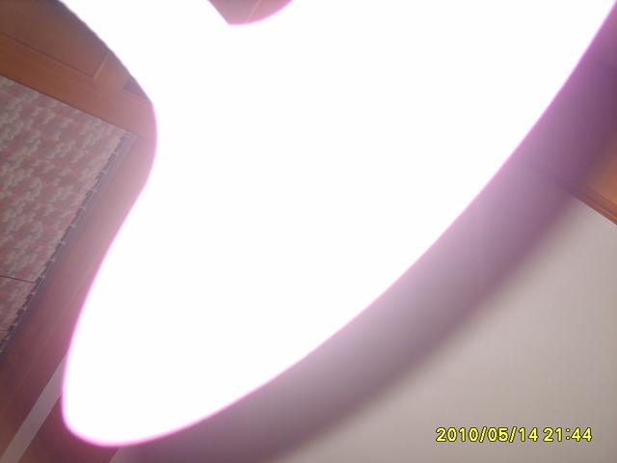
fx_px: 624
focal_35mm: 35
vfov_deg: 40.7
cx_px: 308
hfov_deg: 52.6
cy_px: 232
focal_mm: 7.4
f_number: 2.8
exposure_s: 1/30
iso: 100
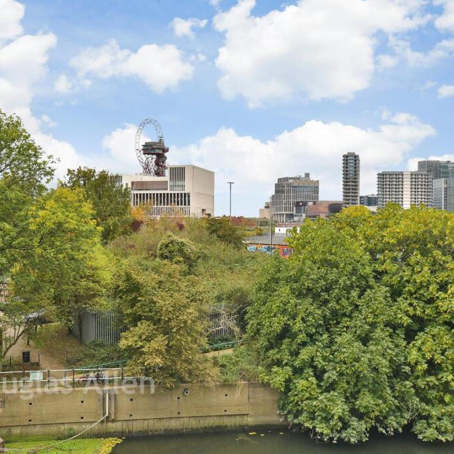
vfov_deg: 42.8
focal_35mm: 39
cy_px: 225
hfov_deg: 42.4
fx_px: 579
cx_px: 159
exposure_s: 1/80
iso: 80
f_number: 8
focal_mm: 20
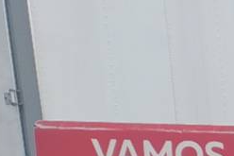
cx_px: 636
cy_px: 404
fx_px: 981
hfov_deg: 10.7
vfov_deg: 8.2
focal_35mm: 151
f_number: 1.7
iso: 413
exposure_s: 1/40
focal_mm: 4.71
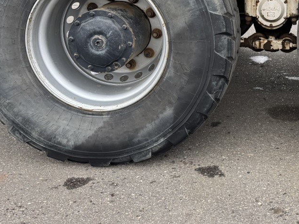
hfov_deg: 32.6
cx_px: 287
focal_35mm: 55
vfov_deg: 25.5
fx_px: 475
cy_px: 10
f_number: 1.78
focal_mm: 6.76
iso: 80
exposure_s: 1/331
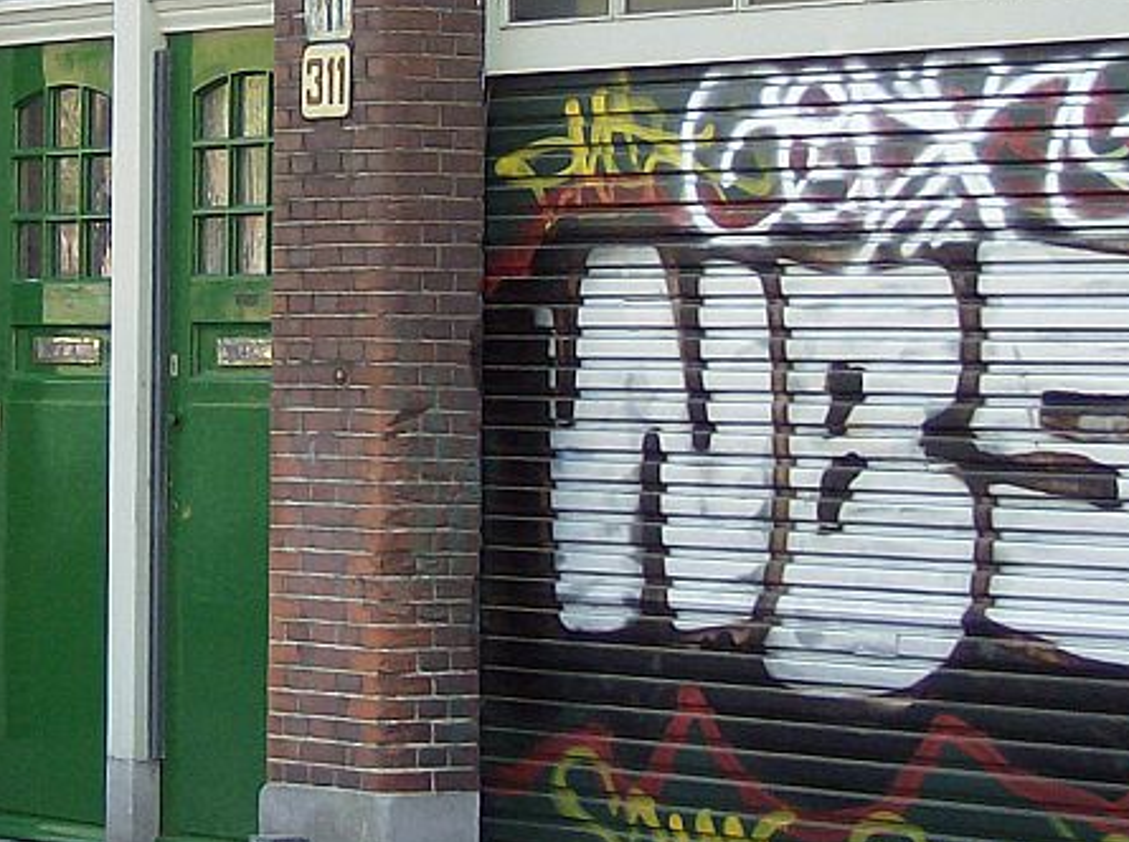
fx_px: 5241
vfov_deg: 9.1
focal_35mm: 161
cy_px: -103
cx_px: 71
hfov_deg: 12.2
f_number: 3.7
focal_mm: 11.6
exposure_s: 1/137
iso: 100
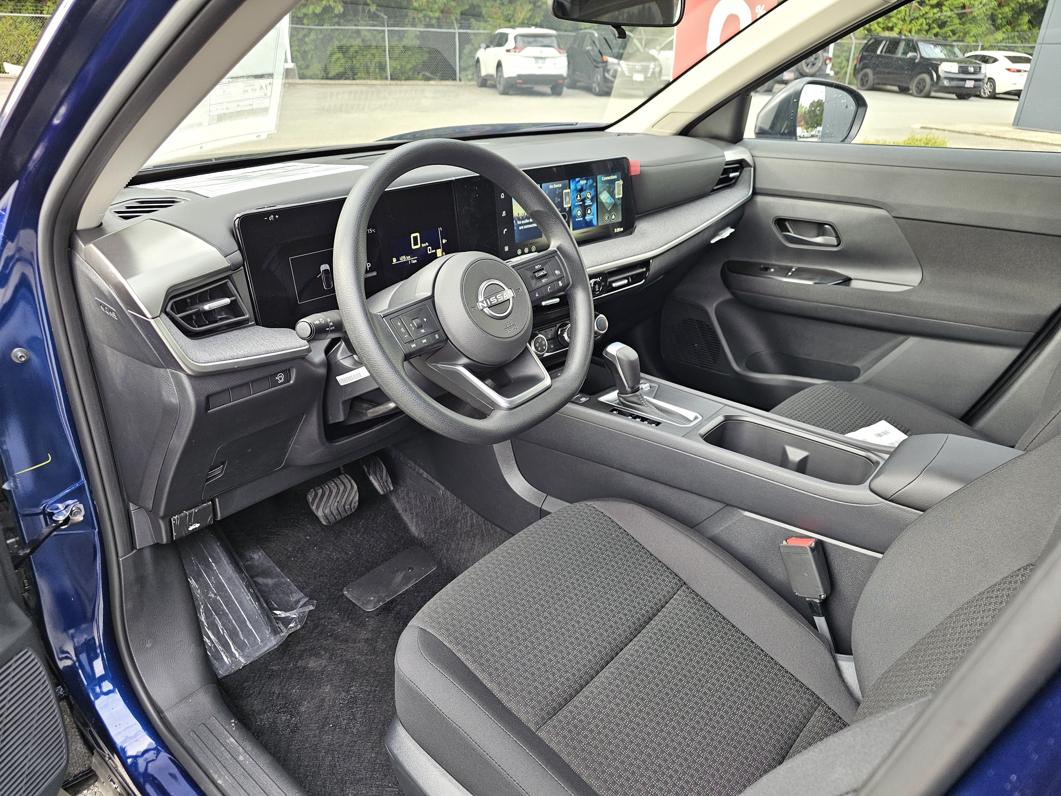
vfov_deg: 58.9
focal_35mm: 23
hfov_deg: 73.9
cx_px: 530
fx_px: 705
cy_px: 398
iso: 80
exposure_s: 1/180
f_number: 1.7
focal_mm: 6.3
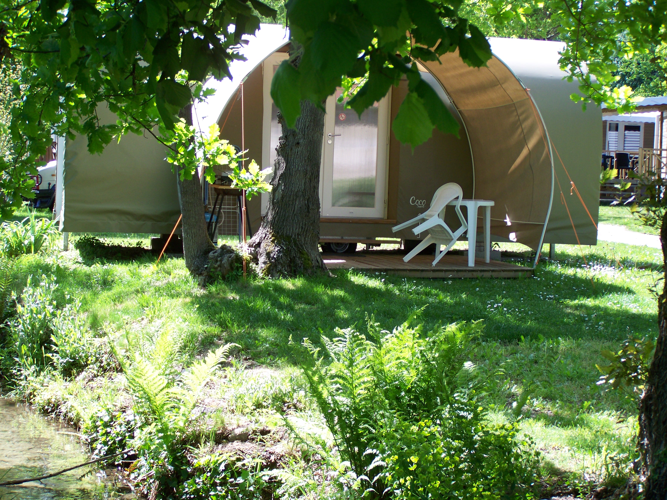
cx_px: 334
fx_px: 1407
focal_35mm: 73
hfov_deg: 26.7
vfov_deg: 20.2
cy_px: 250
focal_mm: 12
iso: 64
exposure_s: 1/125
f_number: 3.2
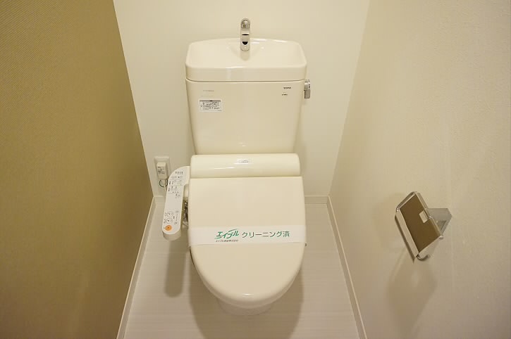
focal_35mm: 26
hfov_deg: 70.5
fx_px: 362
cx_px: 256
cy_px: 170
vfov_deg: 50.3
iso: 3200
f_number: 3.5
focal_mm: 17
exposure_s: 1/100
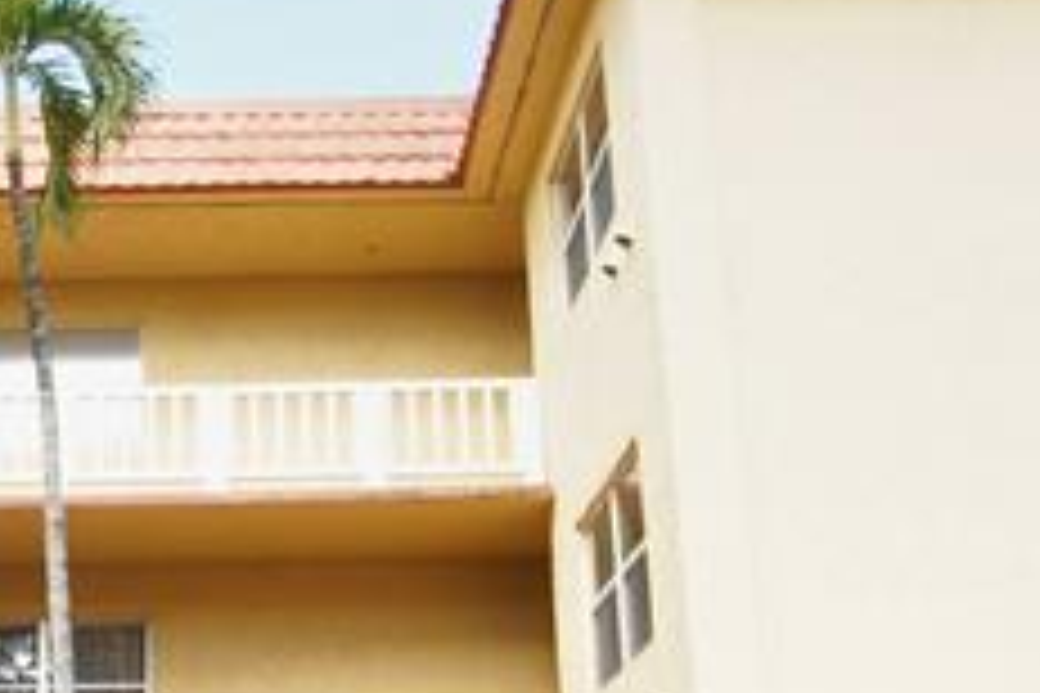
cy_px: 628
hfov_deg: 36.9
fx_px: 1502
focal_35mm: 52
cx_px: 212
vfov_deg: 25.2
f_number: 6.3
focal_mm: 10
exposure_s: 1/160
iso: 320
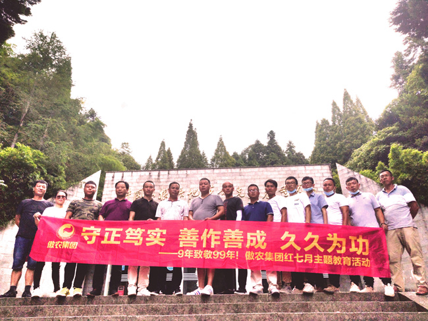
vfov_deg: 53.1
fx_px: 322
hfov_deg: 67.3
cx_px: 214
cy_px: 160
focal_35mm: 26
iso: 112
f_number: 1.75
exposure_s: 1/2141
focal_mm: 4.75
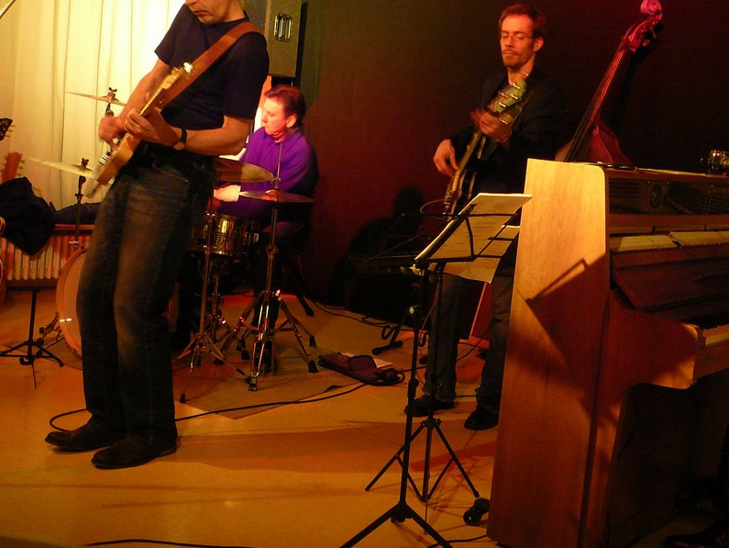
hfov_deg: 42.6
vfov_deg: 32.8
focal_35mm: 44
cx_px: 453
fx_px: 927
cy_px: 211
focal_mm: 5.2
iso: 200
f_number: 2.8
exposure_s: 1/4
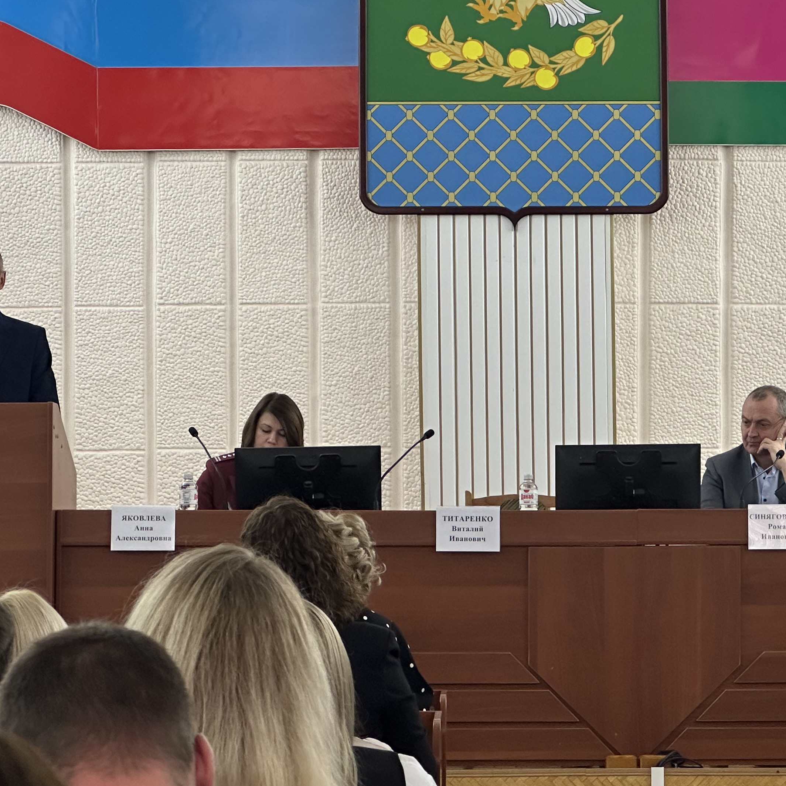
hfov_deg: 13.5
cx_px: 549
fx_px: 3314
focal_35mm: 129
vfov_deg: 13.5
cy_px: 345
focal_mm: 9
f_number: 2.8
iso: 125
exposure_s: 1/50
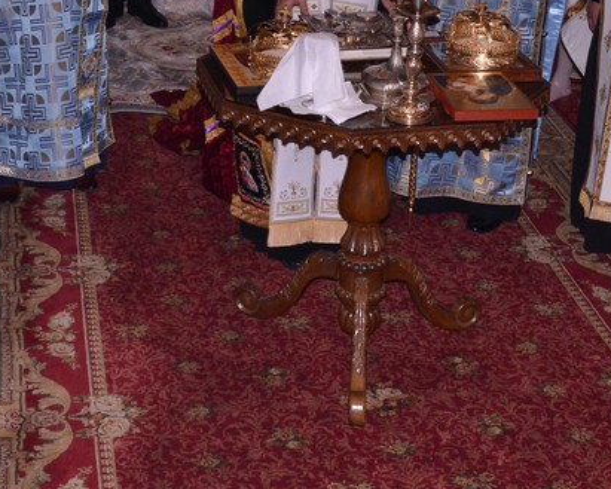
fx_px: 1338
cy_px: 39
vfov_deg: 20.3
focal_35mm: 74
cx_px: 257
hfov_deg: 25.7
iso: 400
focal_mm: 18
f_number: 6.3
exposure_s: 1/60
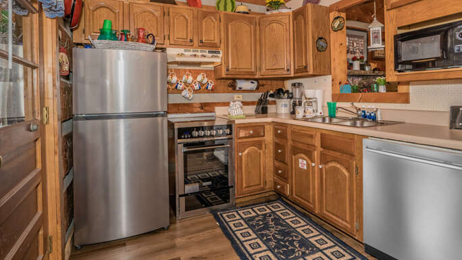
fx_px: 245
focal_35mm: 20
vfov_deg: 54.9
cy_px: 90
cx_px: 249
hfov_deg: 86.5
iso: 1000
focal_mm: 17
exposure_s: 1/200
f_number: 7.1
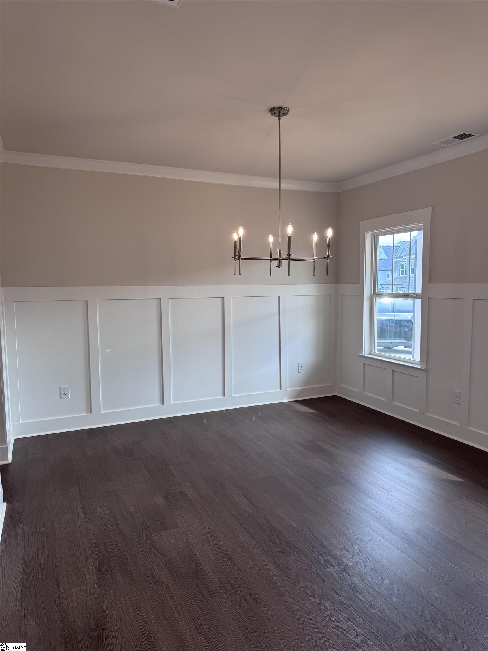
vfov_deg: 71.6
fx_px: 451
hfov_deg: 56.8
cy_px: 326
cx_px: 244
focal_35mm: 24
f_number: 1.78
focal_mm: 6.76
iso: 80
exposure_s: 1/120
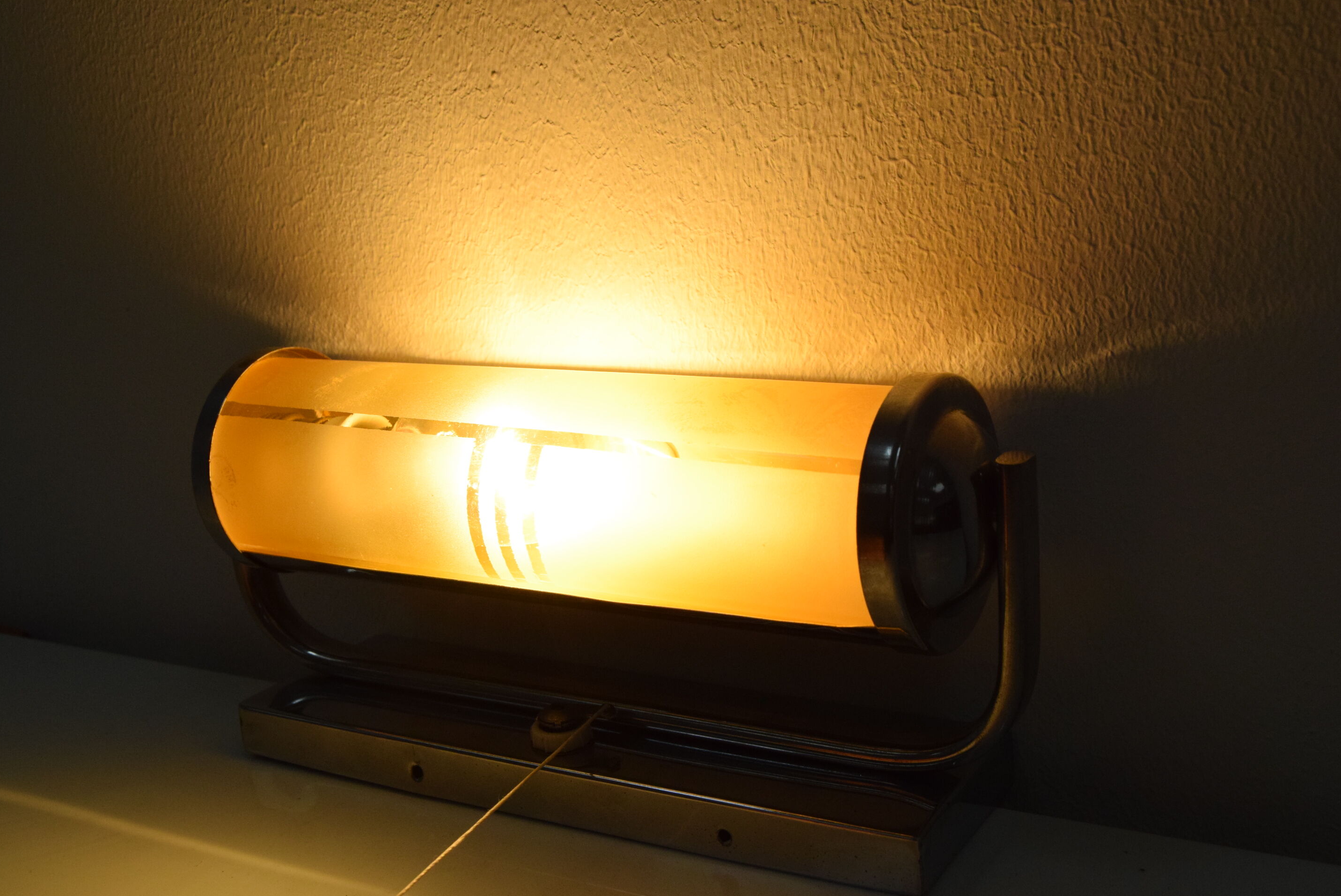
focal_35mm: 47
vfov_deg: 28.7
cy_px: 457
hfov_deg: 41.9
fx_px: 1752
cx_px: 678
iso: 1600
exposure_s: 1/400
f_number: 10
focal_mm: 30
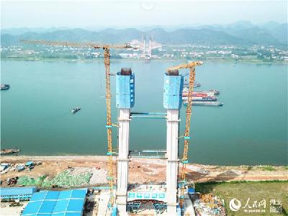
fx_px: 216
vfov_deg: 53.1
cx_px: 144
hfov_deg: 67.3
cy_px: 108
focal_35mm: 26
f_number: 2.2
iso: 100
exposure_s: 1/1227
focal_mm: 4.73
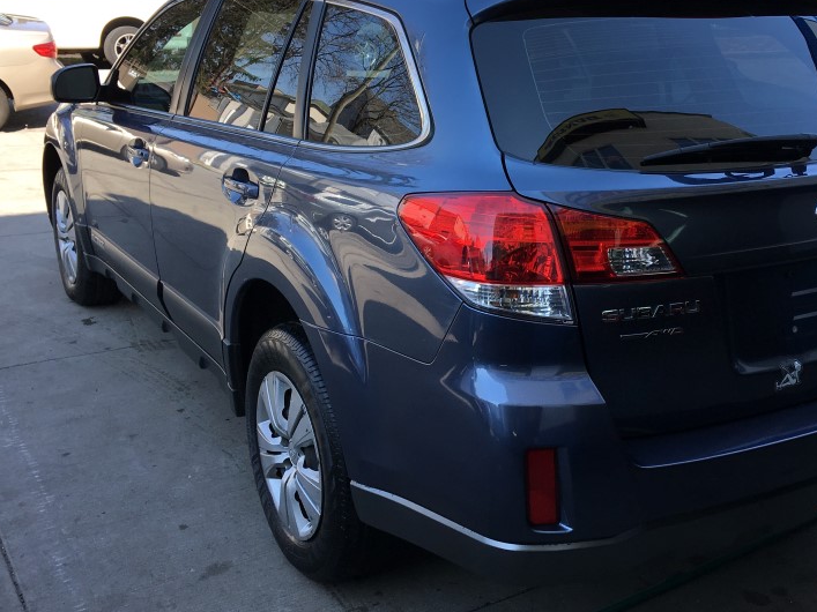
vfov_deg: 34.3
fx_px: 991
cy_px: 261
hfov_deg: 44.5
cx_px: 499
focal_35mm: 42
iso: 25
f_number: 2.2
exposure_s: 1/368
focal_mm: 4.15
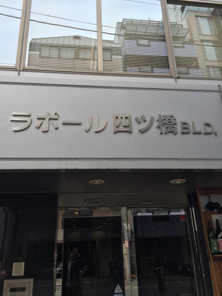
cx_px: 111
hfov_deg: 48.2
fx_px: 248
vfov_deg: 61.7
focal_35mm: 29
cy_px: 148
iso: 32
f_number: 2.2
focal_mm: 4.15
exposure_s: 1/648
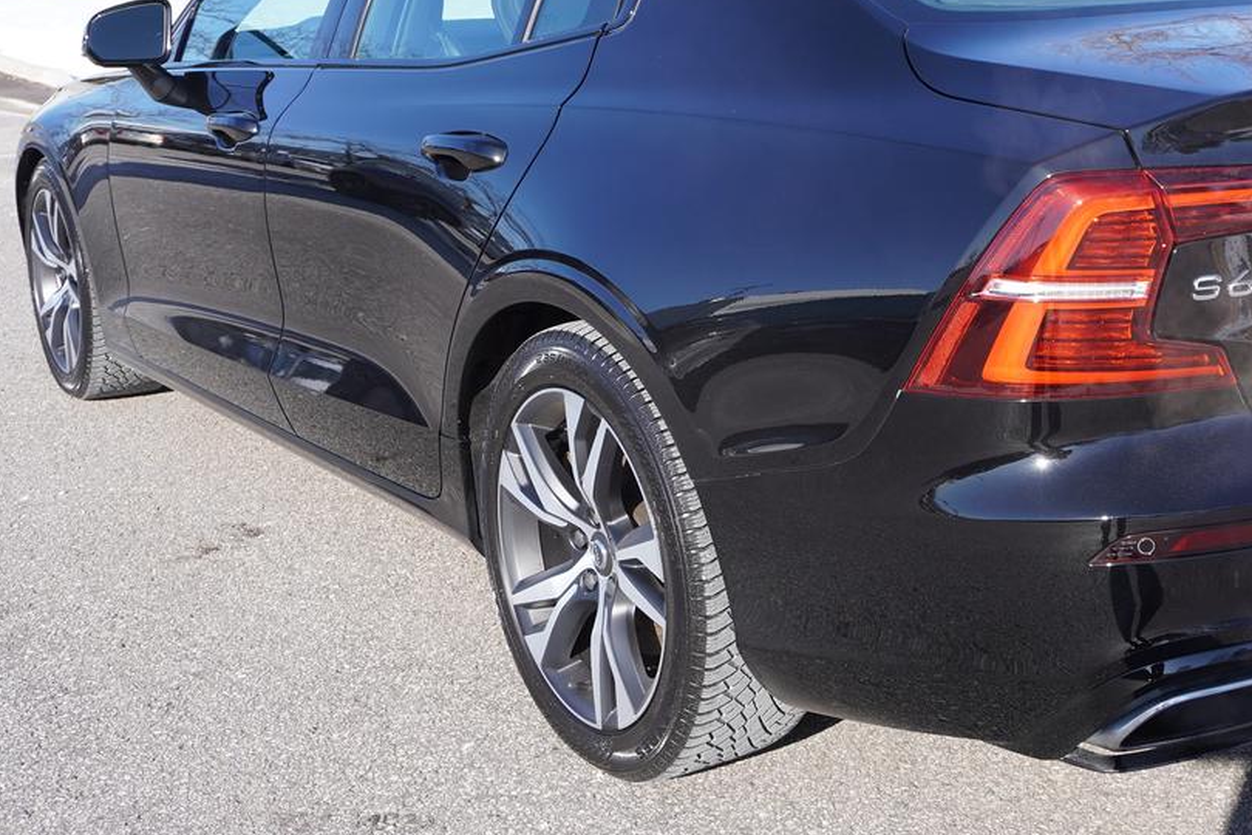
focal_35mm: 50
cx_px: 909
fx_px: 1731
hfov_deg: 38.9
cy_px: 370
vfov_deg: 27.1
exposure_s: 1/250
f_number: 5
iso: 100
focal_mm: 21
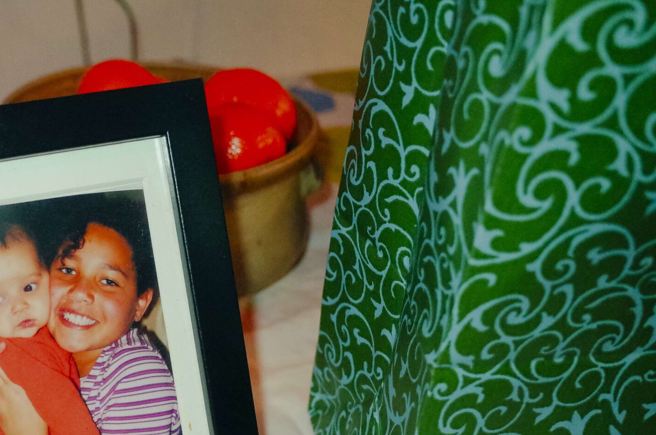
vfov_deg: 33.4
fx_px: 691
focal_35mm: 38
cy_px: 378
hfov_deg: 47.0
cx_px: 98
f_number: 2.8
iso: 1600
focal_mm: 13.7
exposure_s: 1/125
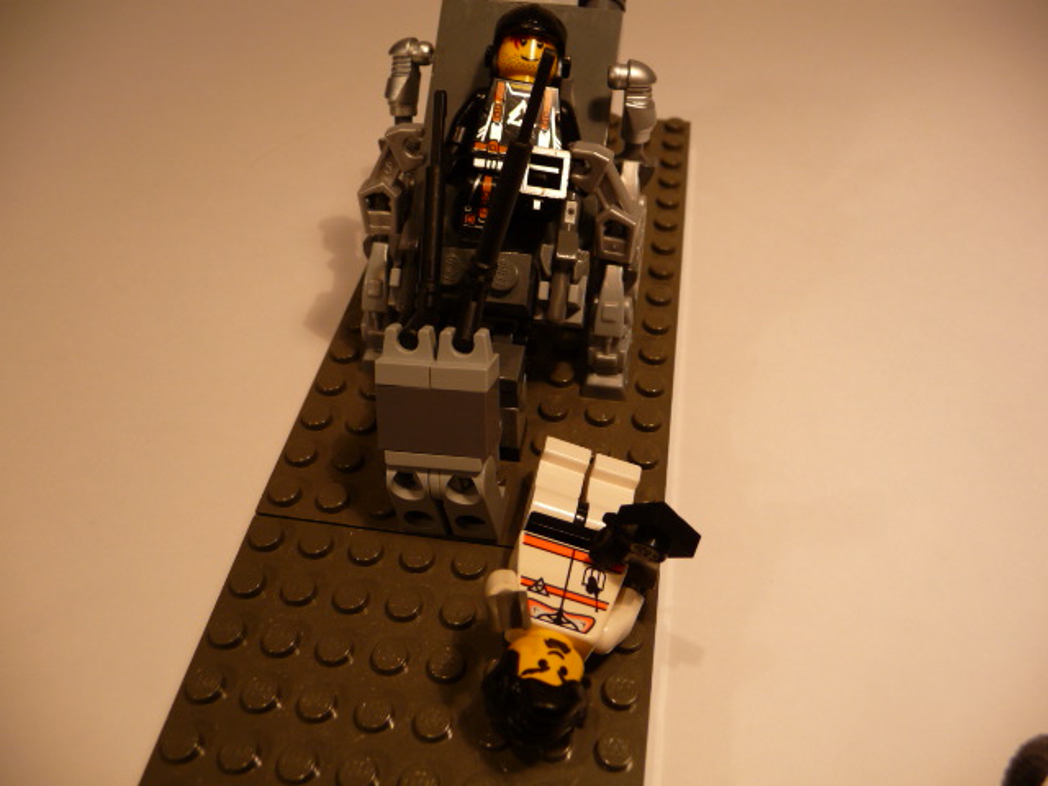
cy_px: 393
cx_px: 524
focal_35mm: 28
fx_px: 848
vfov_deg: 49.7
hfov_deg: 63.4
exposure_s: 1/60
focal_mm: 4.7
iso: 100
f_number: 3.3
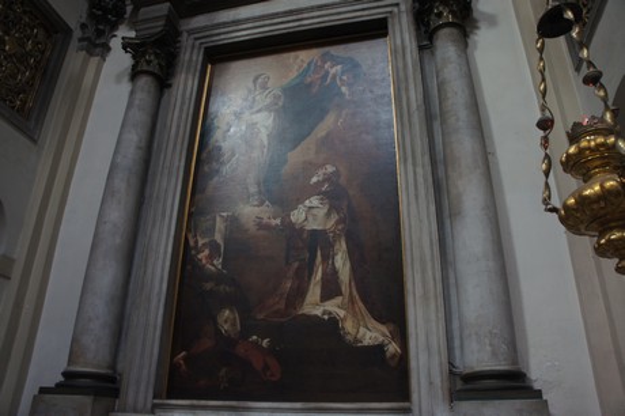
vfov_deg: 47.9
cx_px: 312
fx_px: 468
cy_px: 208
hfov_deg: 67.4
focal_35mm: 27
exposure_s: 1/30
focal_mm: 18
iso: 2000
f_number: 3.5
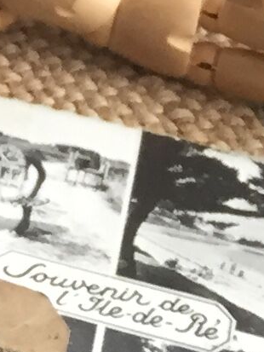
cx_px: -630
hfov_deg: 5.9
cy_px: -358
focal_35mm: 229
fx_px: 2327
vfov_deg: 8.2
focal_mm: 4.15
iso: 100
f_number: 2.2
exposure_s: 1/33
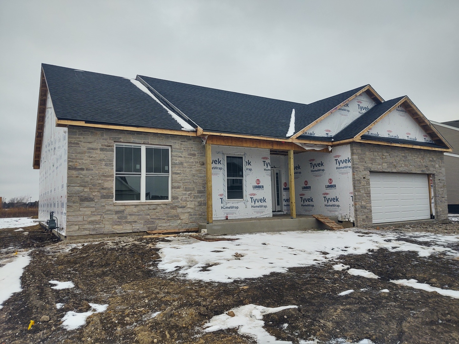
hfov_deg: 65.3
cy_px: 172
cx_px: 230
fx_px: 358
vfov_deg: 51.4
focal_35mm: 27
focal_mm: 4.75
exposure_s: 1/1450
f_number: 1.7
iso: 100
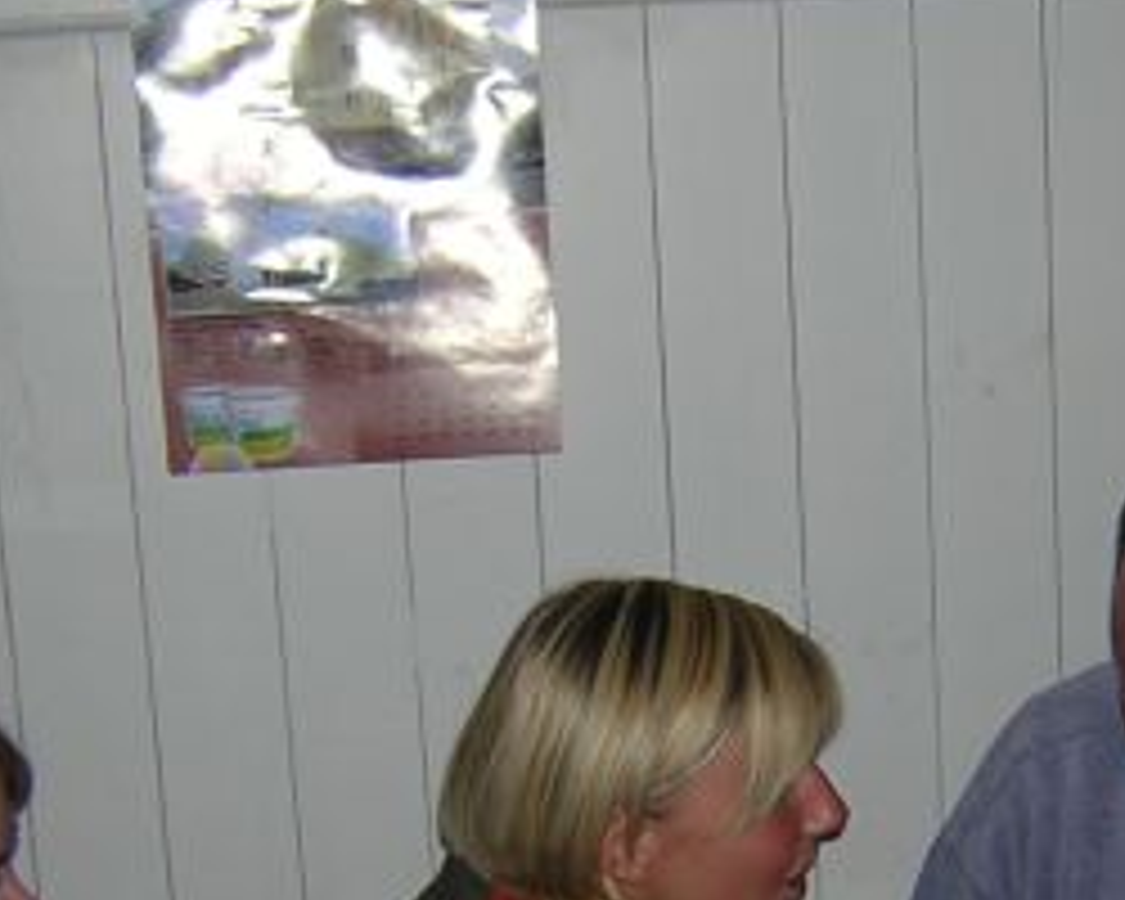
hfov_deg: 21.1
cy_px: 765
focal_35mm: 90
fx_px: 2997
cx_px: 814
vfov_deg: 16.9
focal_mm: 4.7
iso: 100
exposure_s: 1/60.1
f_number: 2.6
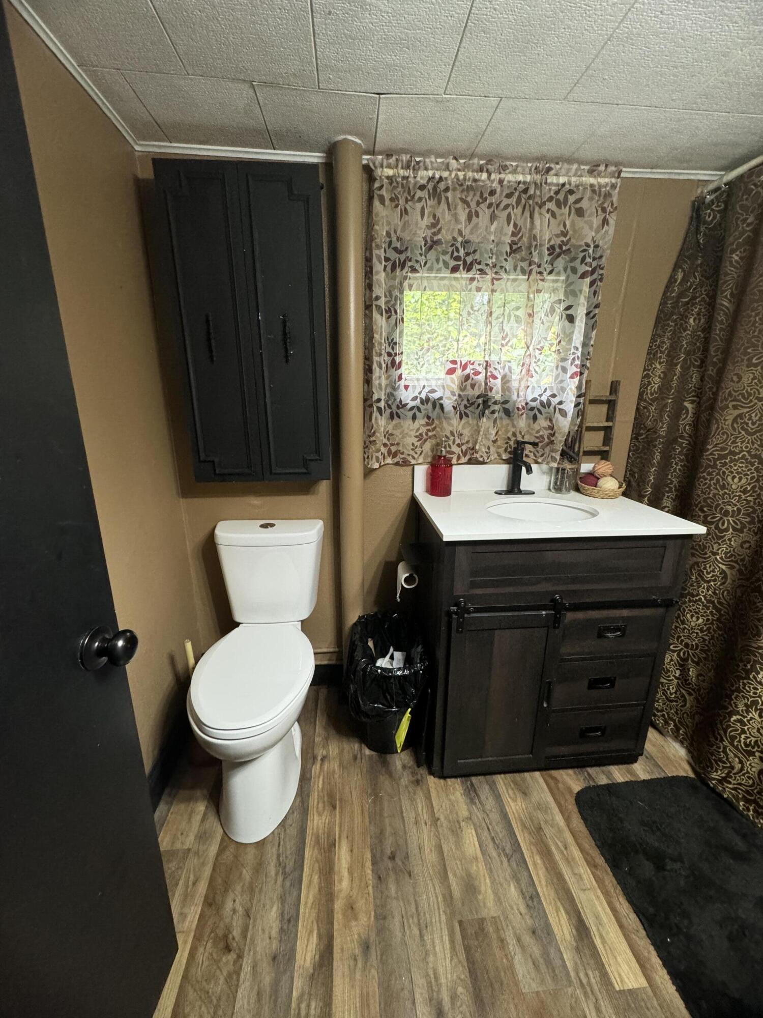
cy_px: 509
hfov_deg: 85.7
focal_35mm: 14
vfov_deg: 102.1
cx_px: 382
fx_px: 411
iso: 400
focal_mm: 2.22
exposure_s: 1/60
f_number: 2.2
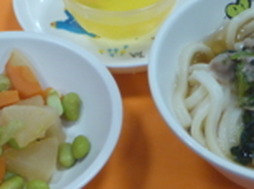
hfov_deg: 18.4
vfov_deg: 13.8
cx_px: 137
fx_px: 784
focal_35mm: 107
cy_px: 94
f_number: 4.5
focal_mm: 8.4
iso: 400
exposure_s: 1/40
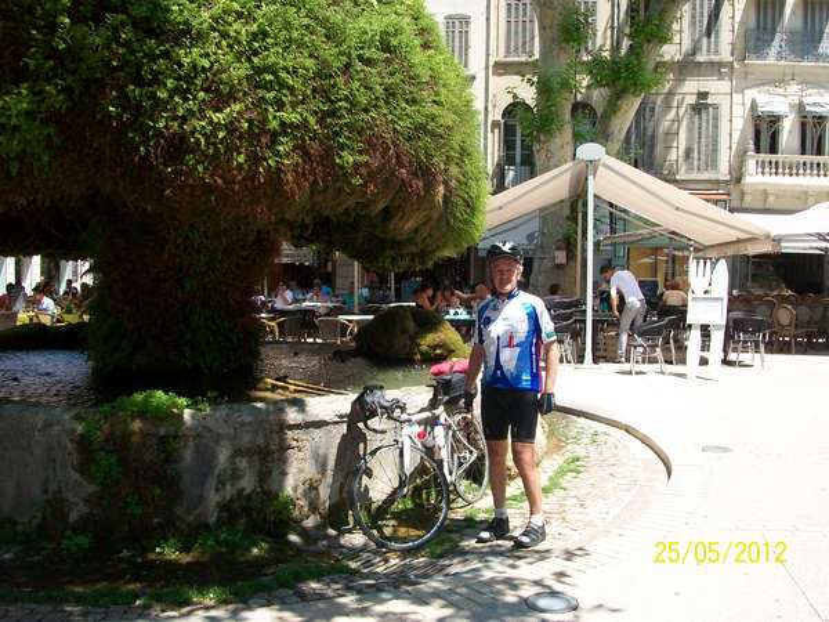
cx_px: 414
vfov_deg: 41.8
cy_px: 311
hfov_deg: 54.0
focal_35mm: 34
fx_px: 814
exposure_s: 1/640
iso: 80
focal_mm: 5.7
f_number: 2.8
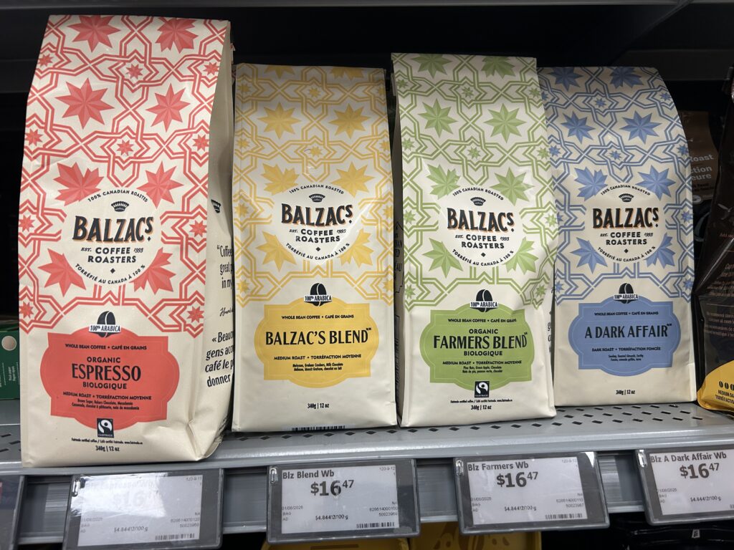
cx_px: 367
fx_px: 551
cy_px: 275
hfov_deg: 67.3
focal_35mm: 26
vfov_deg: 53.1
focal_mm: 5.7
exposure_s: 1/120
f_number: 1.5
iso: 125
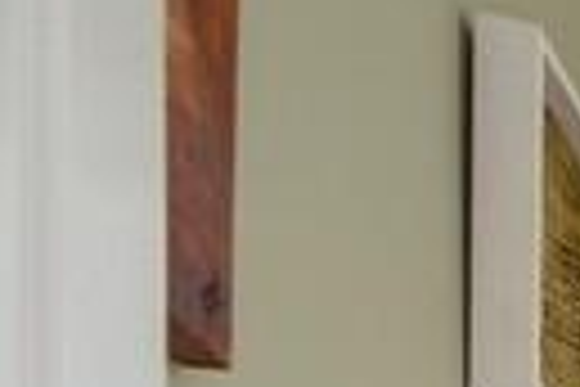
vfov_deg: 9.1
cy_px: 1195
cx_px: 2221
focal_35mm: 119
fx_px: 1917
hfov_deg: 8.6
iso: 160
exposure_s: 1/10
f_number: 7.1
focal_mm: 10.3
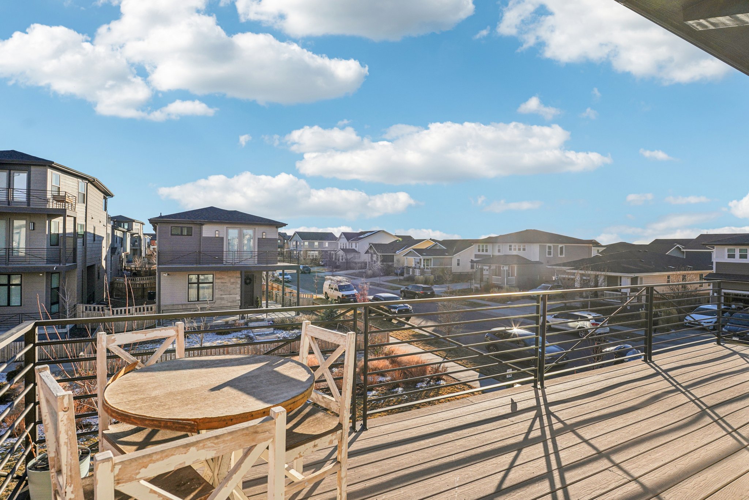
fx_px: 343
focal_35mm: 16
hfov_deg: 95.0
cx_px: 374
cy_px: 250
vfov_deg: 72.0
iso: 100
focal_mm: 11
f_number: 8
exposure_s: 1/500
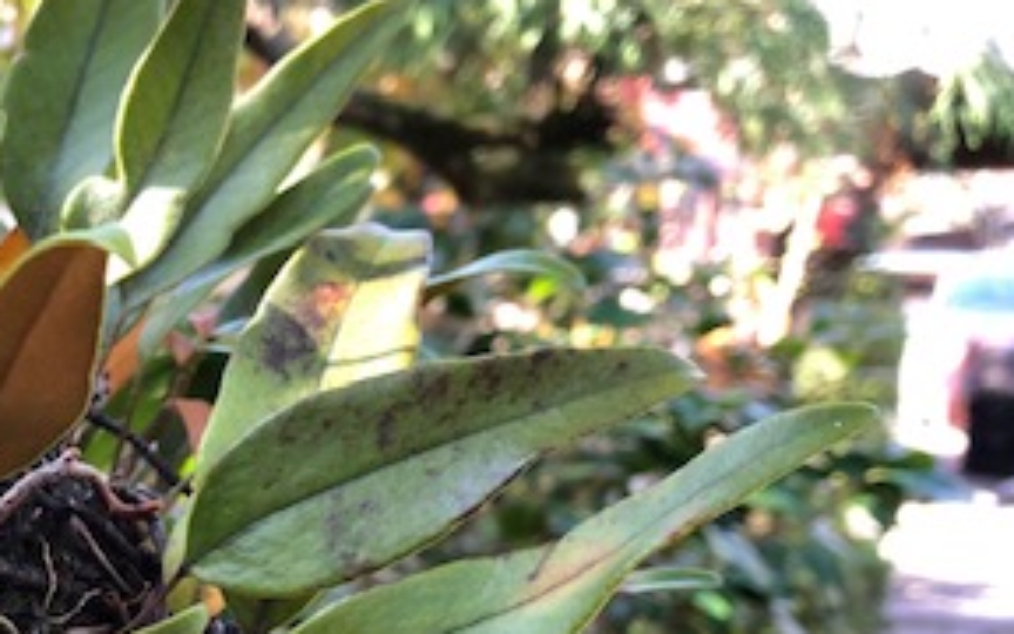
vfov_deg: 19.5
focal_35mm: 66
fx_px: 1824
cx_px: 32
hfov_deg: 29.3
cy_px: 528
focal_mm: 4
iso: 25
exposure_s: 1/40
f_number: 1.8
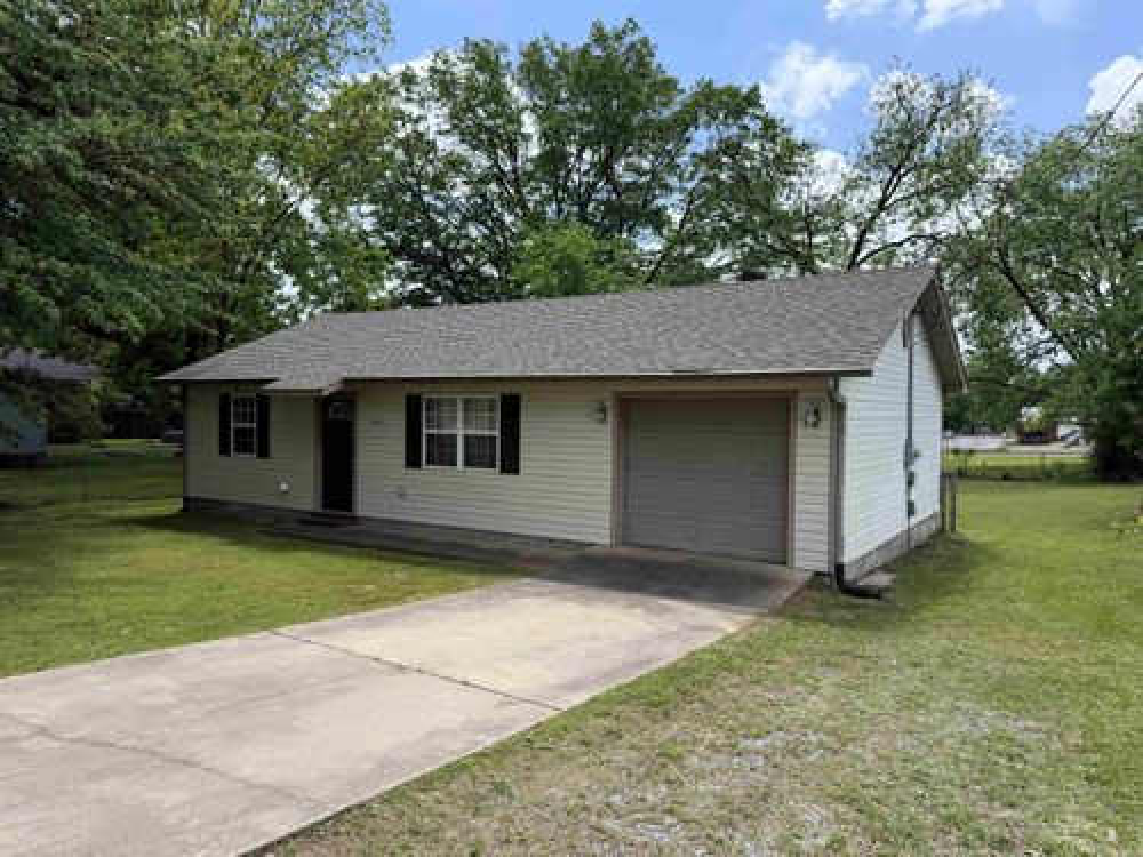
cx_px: 572
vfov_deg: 56.8
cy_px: 428
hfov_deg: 71.6
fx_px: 792
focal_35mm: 24
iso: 100
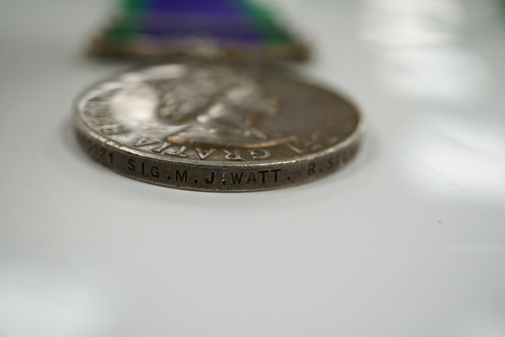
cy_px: 168
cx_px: 252
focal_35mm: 45
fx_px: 631
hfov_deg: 43.6
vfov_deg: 29.9
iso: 1250
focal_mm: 30
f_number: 8
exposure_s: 1/250
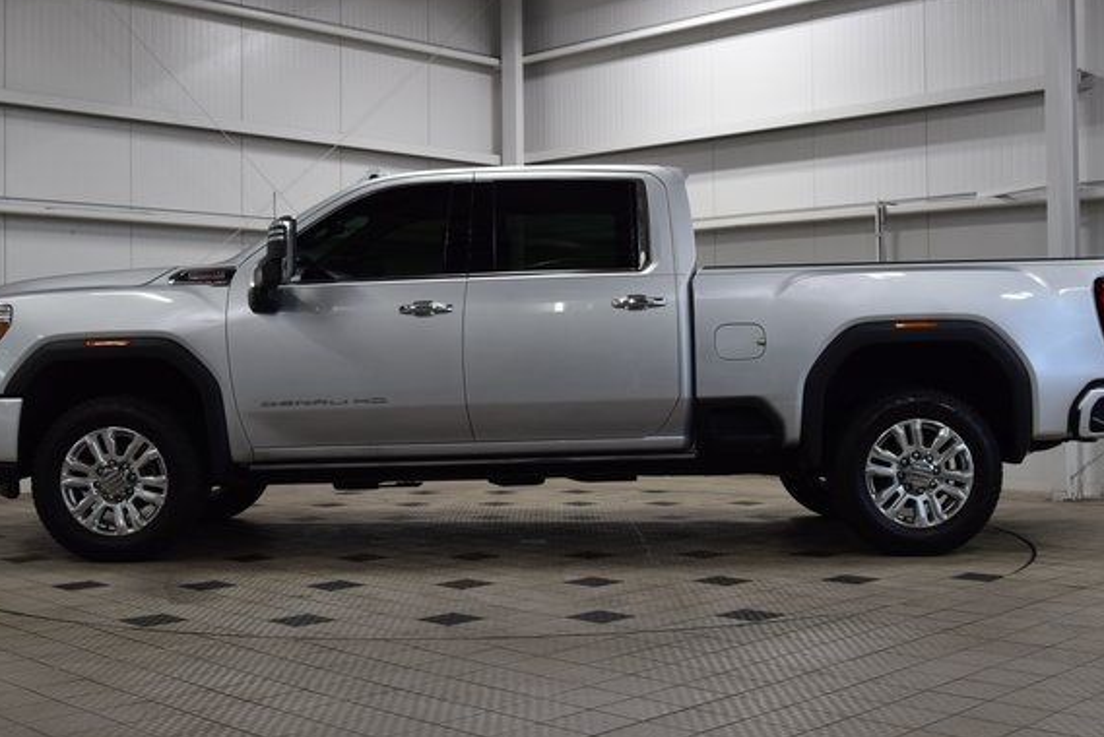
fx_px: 1398
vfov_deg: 29.5
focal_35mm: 46
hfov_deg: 43.1
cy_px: 358
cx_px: 549
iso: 400
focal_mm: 27
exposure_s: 1/30
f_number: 7.1
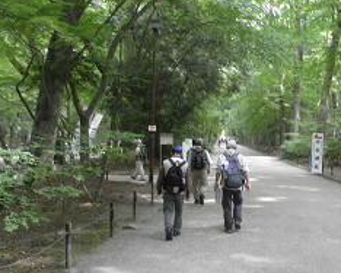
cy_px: 153
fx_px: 454
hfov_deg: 40.6
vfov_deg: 33.4
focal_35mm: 45
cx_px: 229
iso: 125
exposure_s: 1/30
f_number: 3.2
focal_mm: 4.9
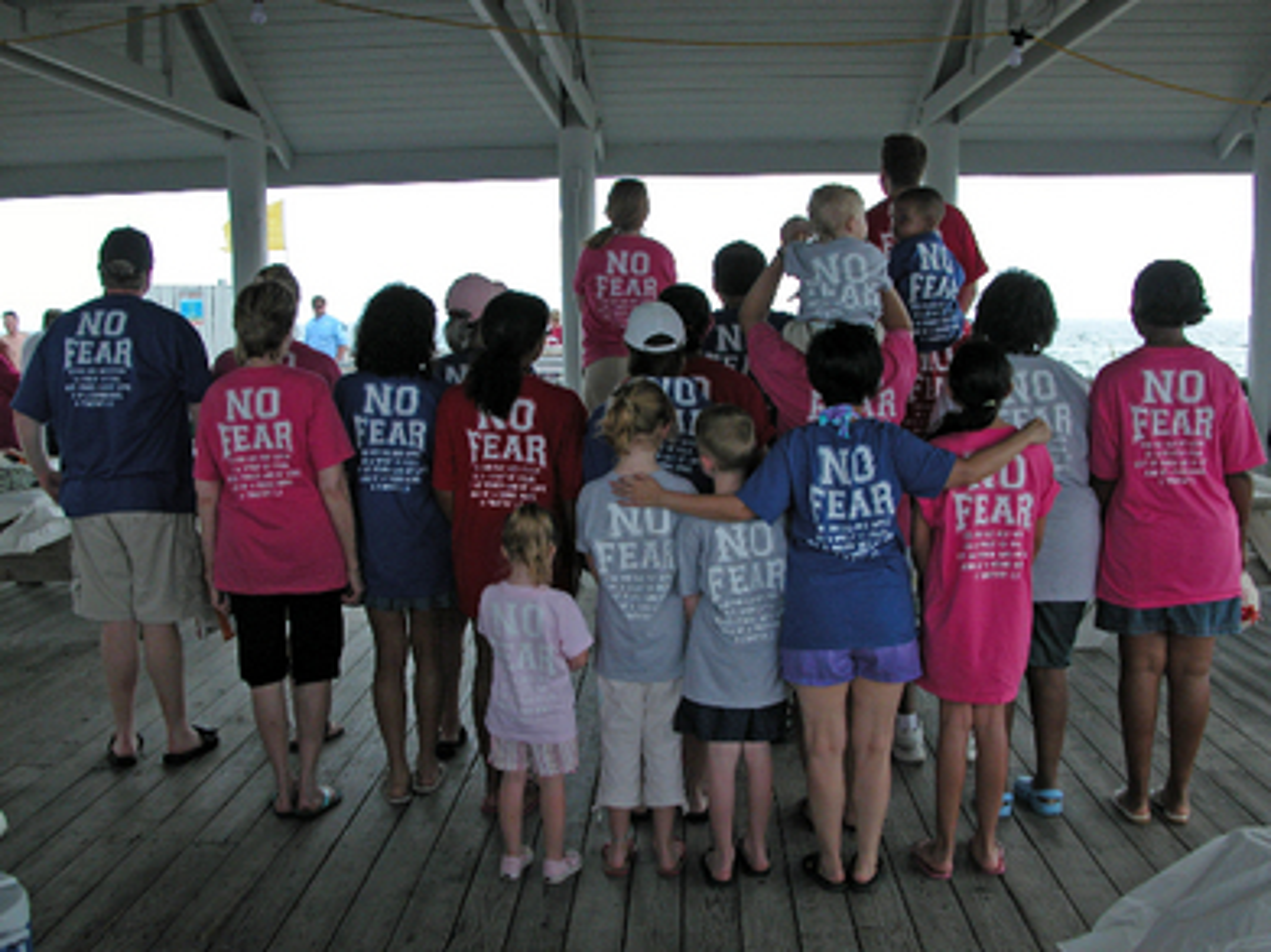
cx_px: 636
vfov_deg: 40.7
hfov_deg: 52.6
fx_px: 1285
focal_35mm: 35
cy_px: 476
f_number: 4.5
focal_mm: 8.9
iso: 100
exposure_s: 1/180
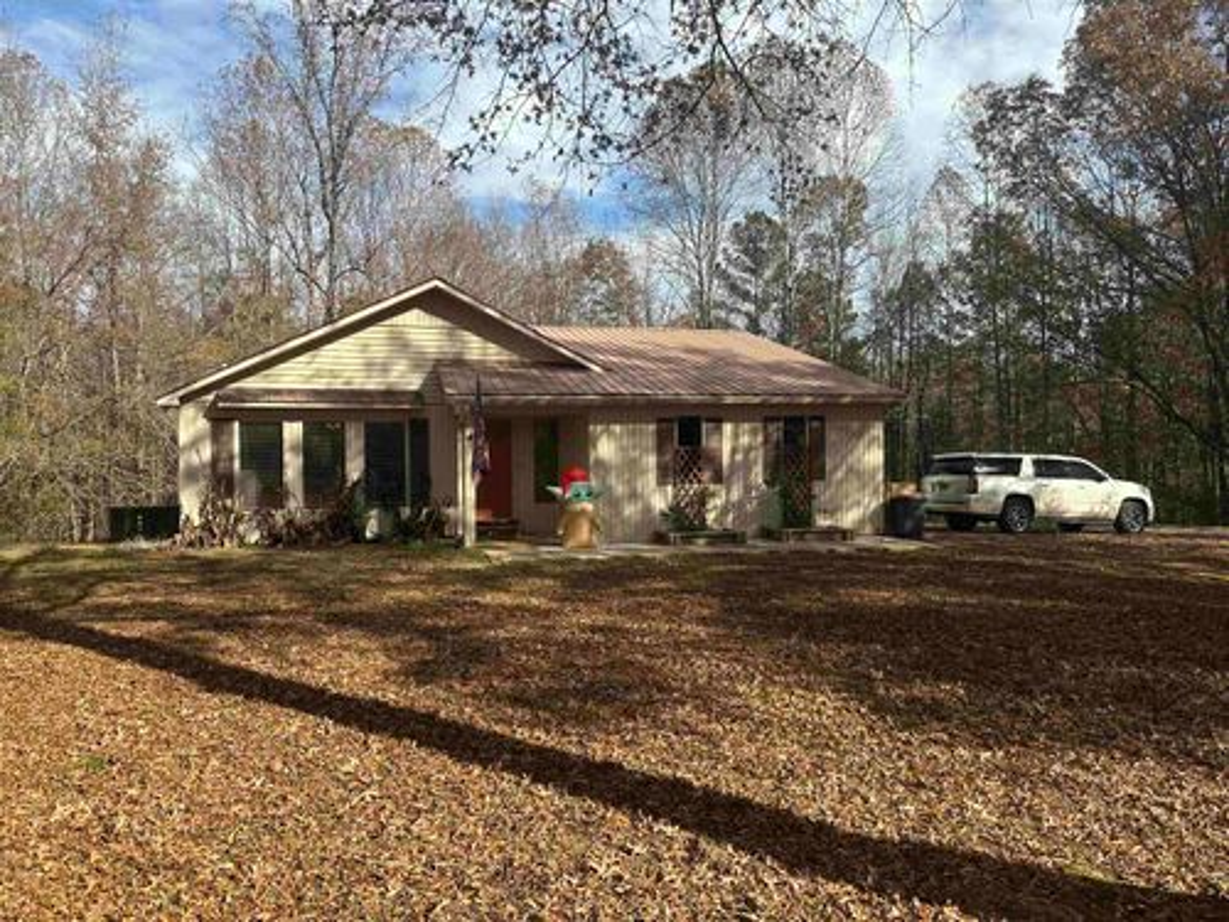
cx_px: 614
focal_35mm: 24
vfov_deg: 56.8
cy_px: 461
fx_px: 852
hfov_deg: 71.6
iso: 80
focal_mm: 6.86
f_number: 1.78
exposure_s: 1/2967
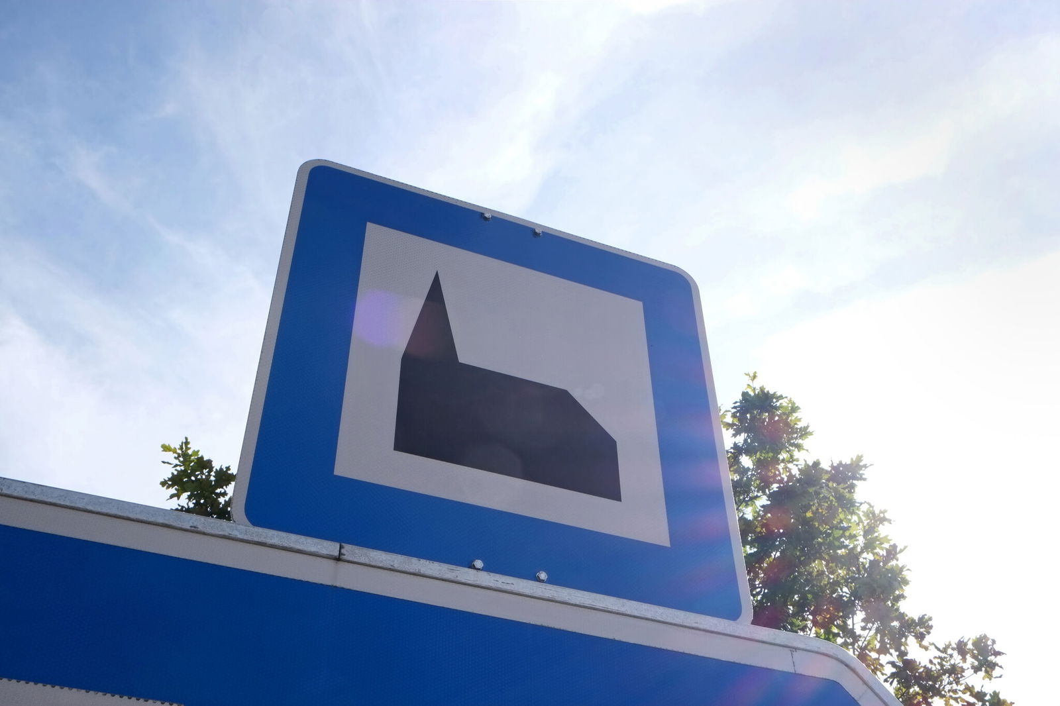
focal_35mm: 35
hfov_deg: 54.4
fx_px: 1030
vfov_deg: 37.8
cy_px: 353
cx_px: 530
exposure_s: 1/125
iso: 200
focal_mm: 23.3
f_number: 13
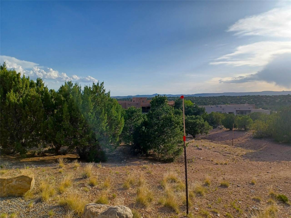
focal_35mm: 25
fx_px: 210
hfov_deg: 69.4
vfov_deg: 54.9
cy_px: 109
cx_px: 146
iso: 32
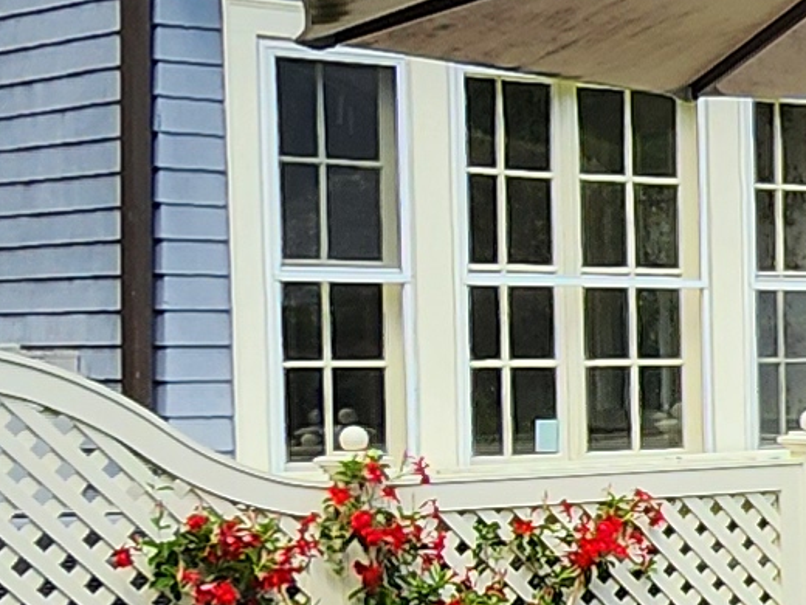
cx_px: 1297
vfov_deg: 14.7
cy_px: 467
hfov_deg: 17.2
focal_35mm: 100
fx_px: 2328
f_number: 2.2
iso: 50
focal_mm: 2.2
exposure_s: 1/655
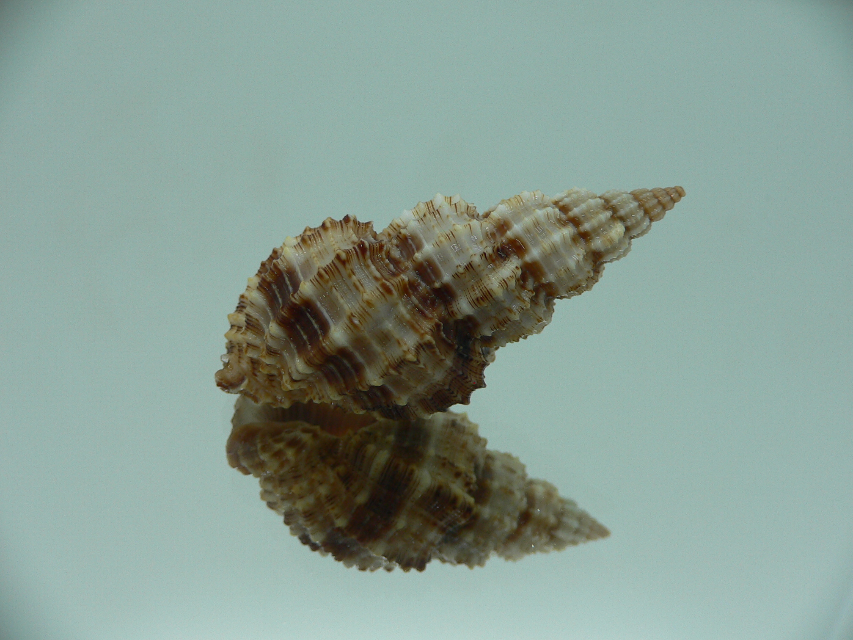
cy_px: 320
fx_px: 862
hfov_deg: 52.6
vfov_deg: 40.7
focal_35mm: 35
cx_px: 426
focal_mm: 4.6
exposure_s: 1/60
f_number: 2.8
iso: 80
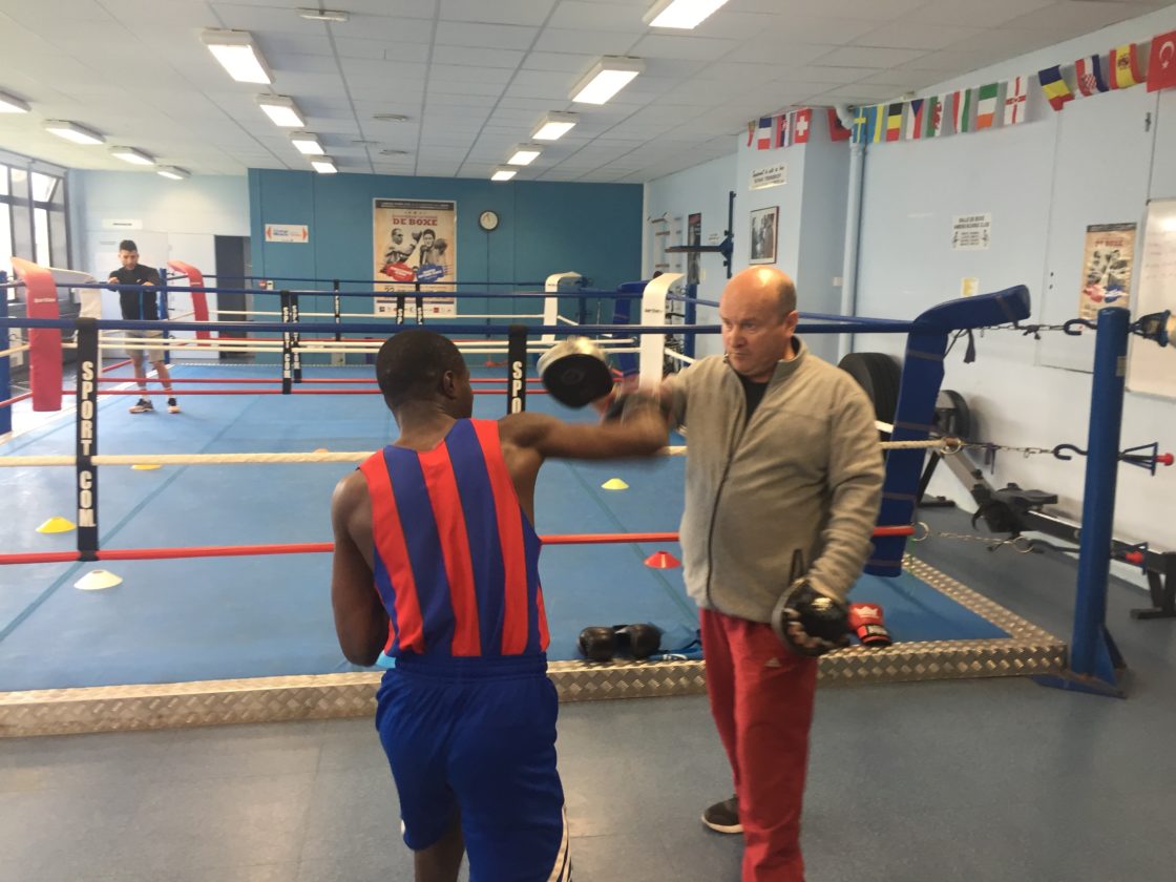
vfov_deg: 48.2
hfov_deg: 61.7
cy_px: 441
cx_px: 588
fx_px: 985
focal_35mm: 29
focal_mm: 4.15
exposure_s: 1/33
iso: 80
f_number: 2.2
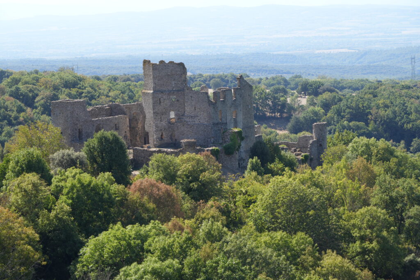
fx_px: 1540
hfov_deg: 15.5
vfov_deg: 10.4
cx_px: 210
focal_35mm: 132
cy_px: 140
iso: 125
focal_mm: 132
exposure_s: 1/125
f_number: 9
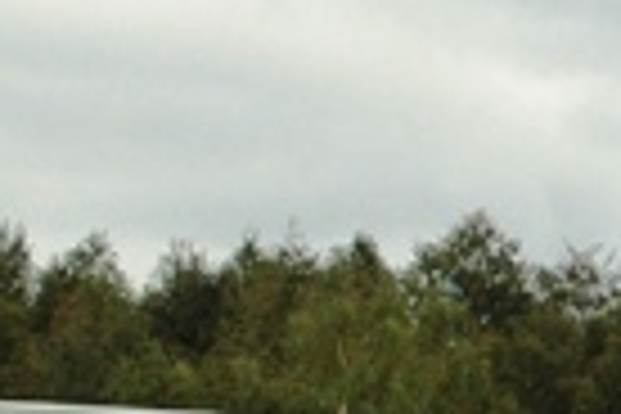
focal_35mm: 434
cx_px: 1130
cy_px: 549
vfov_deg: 3.2
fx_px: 7486
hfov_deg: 4.7
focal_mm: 70
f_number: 6.3
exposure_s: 1/1600
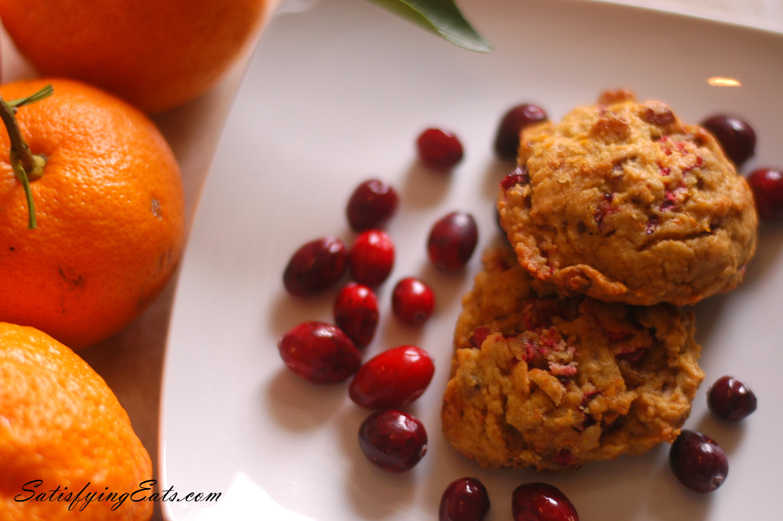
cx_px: 392
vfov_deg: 18.1
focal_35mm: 75
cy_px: 260
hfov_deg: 27.0
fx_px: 1630
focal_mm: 50
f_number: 1.8
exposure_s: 1/80
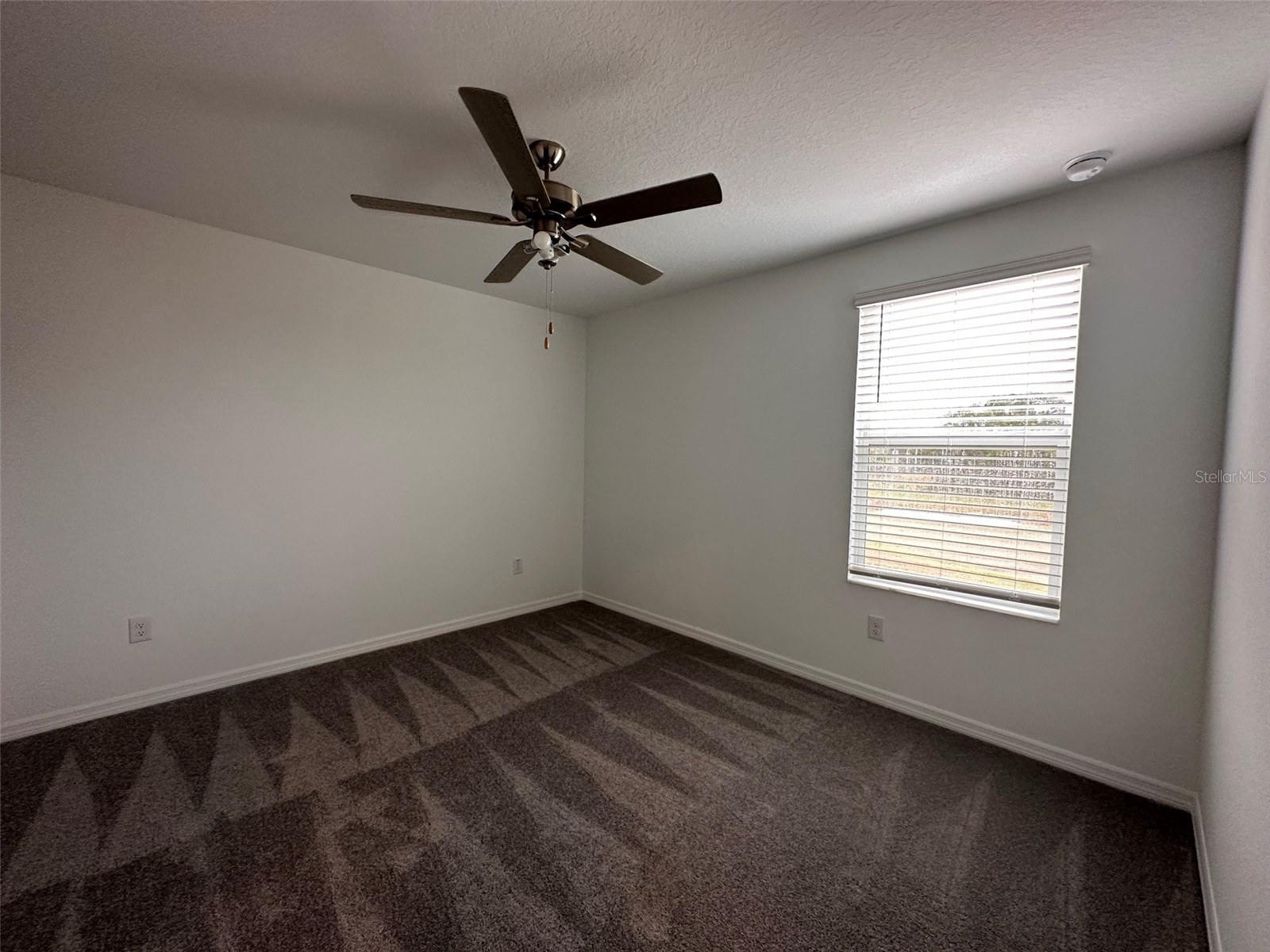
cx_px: 635
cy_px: 476
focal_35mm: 14
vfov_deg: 85.7
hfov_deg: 102.1
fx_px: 514
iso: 200
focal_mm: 2.22
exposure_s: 1/120
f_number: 2.2
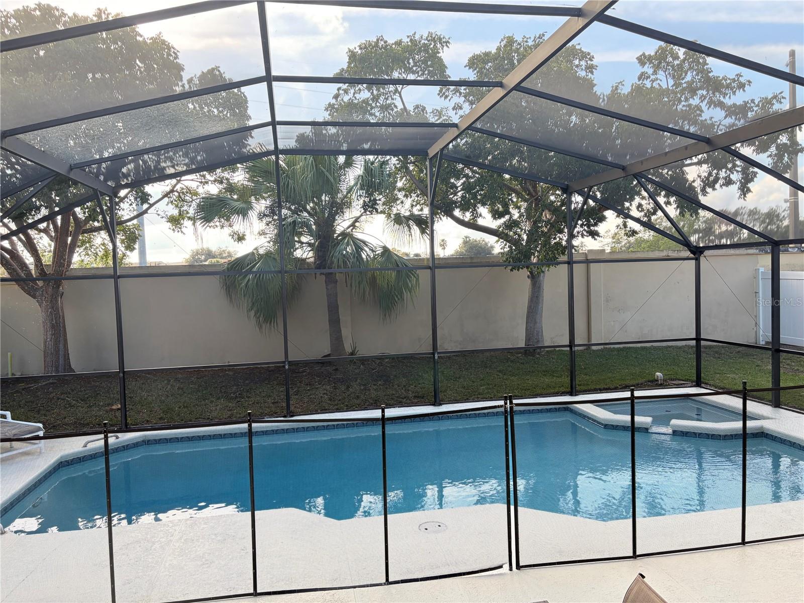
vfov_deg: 53.1
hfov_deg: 67.3
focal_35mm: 26
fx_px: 604
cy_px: 302
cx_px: 402
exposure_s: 1/225
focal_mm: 5.96
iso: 50
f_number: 1.6
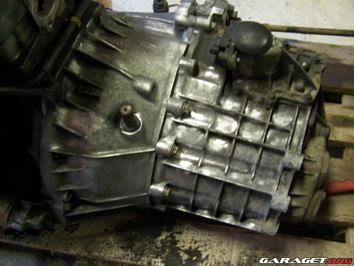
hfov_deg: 48.9
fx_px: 389
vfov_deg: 37.8
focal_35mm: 38
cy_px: 133
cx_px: 177
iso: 160
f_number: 2.8
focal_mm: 6.3
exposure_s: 1/8
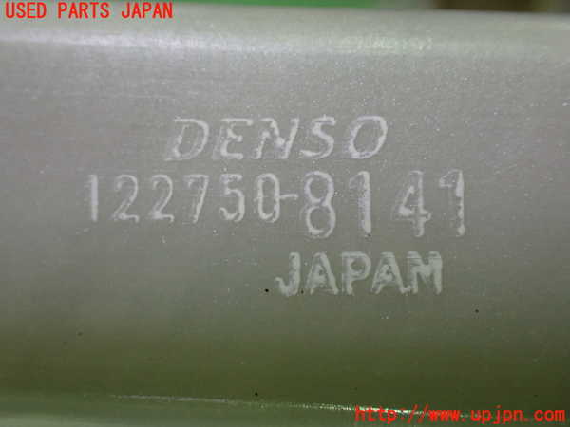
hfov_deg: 45.8
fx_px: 675
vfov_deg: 35.1
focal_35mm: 41
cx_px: 285
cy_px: 214
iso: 800
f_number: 2.8
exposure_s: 1/80
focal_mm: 7.31
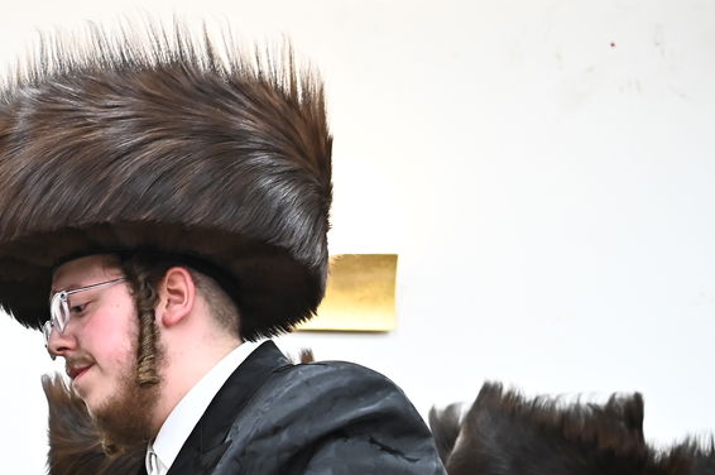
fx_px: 1865
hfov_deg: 20.7
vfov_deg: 14.3
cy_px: 469
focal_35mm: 94
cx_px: -56
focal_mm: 38
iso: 2500
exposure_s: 1/200
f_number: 3.5
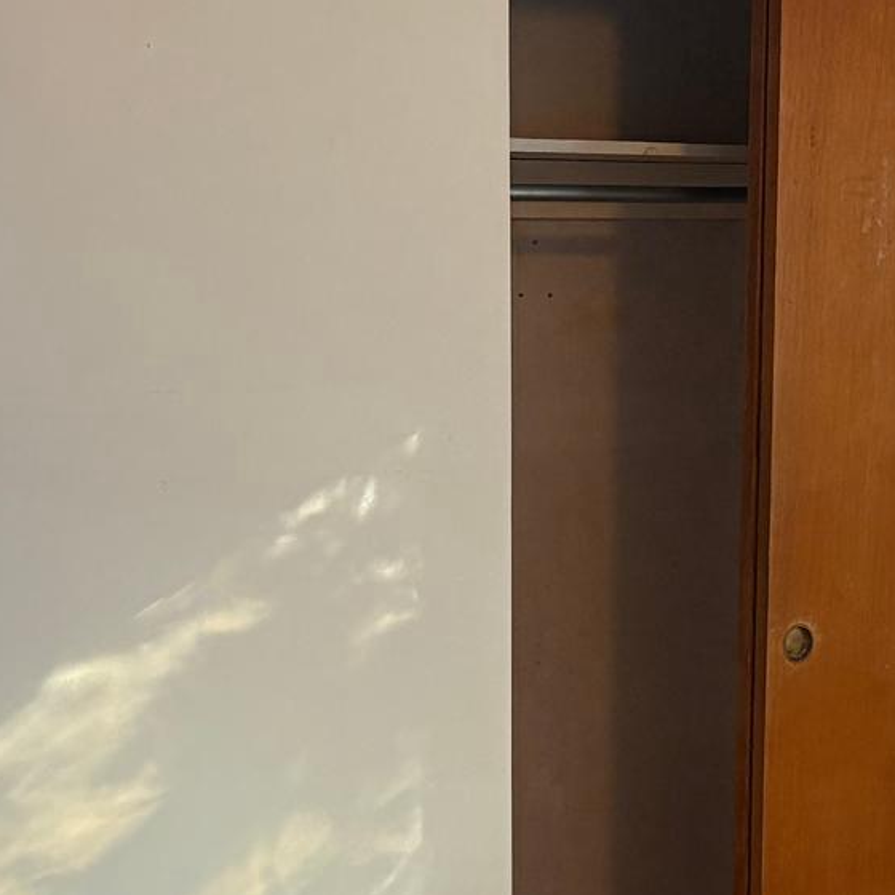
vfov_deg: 20.2
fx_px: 2457
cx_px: 604
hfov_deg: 20.6
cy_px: 841
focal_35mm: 84
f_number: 1.6
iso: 250
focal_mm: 5.96
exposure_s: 1/60
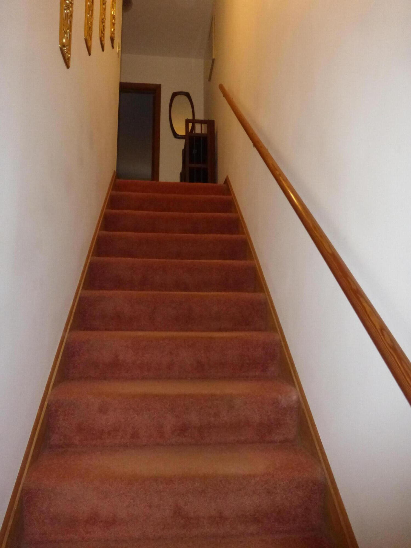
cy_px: 274
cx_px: 206
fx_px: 380
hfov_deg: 56.8
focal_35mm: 24
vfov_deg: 71.6
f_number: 3.3
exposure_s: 1/60
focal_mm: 4.3
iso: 800
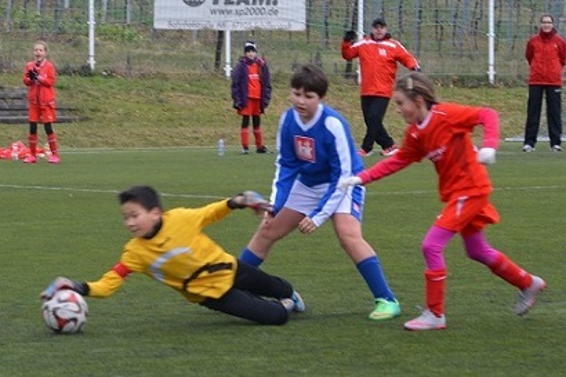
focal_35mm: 138
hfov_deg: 14.9
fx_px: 2169
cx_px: 283
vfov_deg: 9.9
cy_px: 188
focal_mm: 92
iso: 200
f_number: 7.1
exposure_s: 1/200
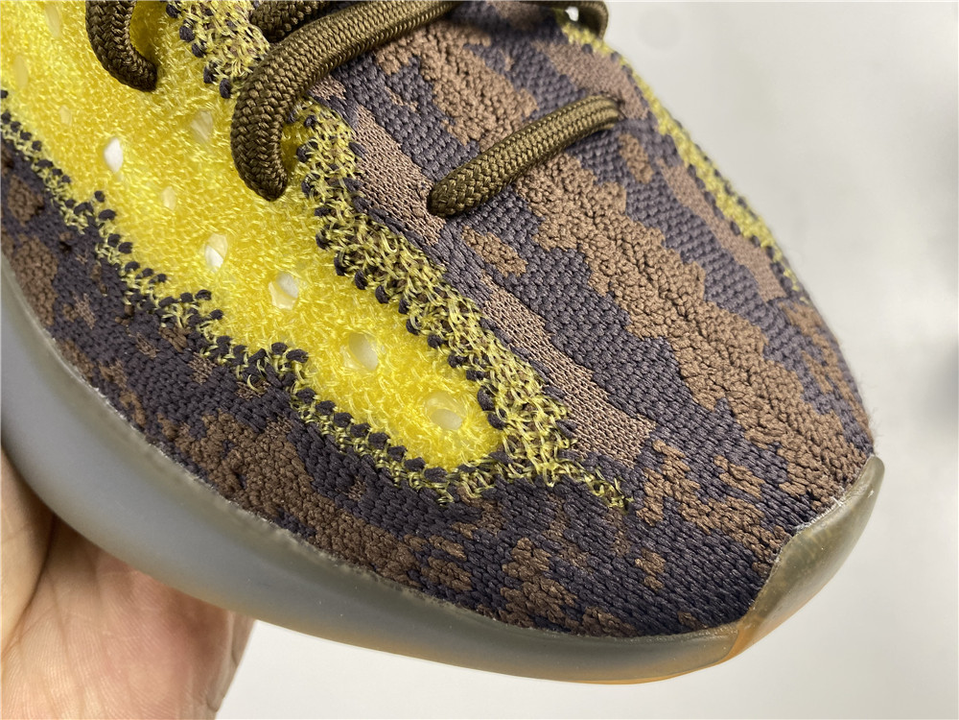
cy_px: 360
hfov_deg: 67.3
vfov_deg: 53.1
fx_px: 720
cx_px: 480
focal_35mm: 26
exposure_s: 1/100
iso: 80
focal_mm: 4.25
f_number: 1.8
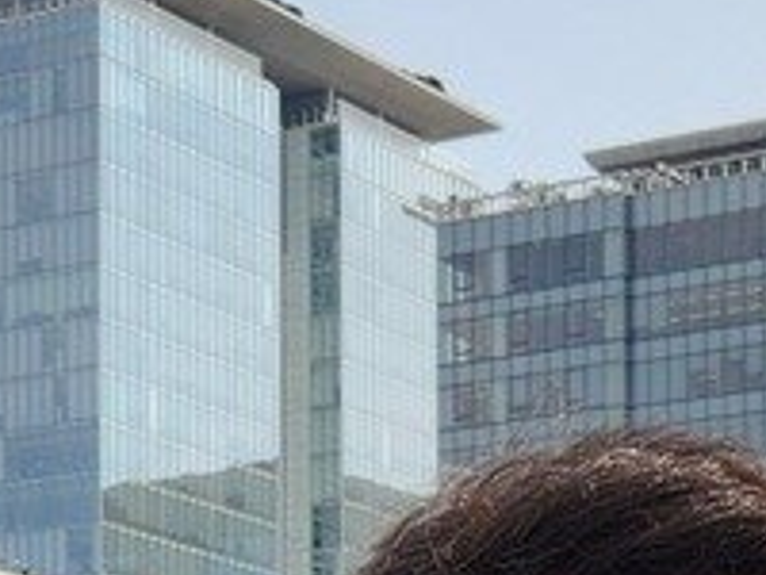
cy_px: 1219
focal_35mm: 161
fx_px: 3563
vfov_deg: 8.6
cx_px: 762
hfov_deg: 12.1
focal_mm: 5.4
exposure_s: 1/1567
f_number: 1.8
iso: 20
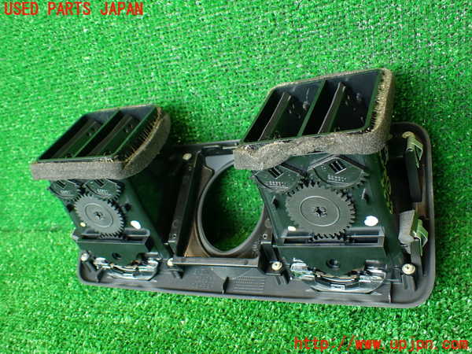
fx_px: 436
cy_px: 177
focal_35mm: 32
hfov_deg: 56.8
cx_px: 236
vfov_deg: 44.2
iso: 200
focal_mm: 5.79
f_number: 2.4
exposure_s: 1/50
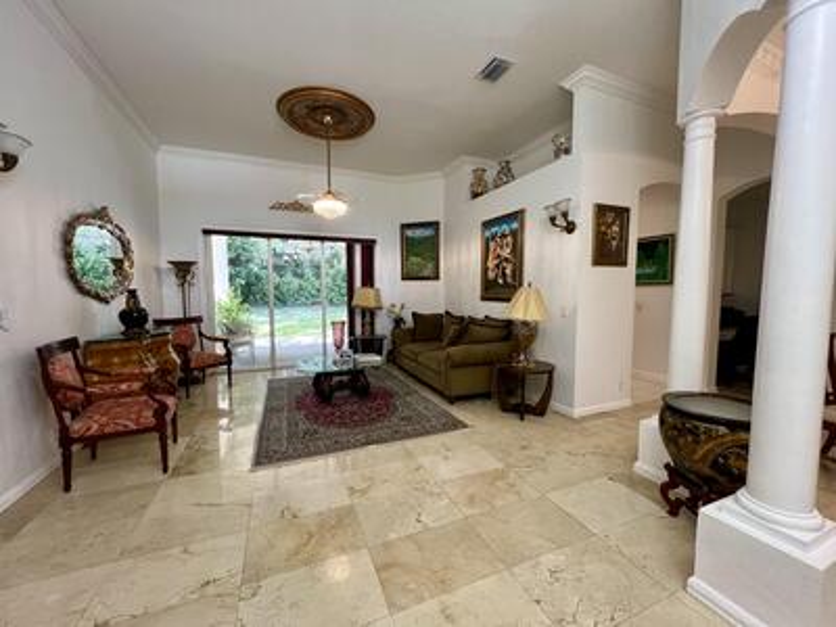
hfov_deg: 106.2
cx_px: 418
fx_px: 314
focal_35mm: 13
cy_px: 314
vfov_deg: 89.9
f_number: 1.8
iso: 200
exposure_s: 1/120
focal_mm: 1.57
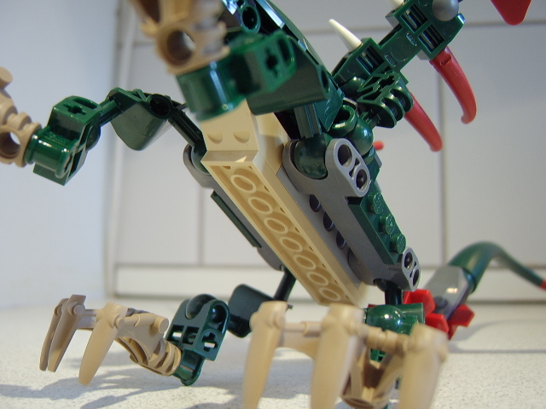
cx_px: 273
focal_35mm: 31
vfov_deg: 45.4
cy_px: 204
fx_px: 489
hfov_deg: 58.4
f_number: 2.7
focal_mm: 8.13
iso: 100
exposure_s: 1/12
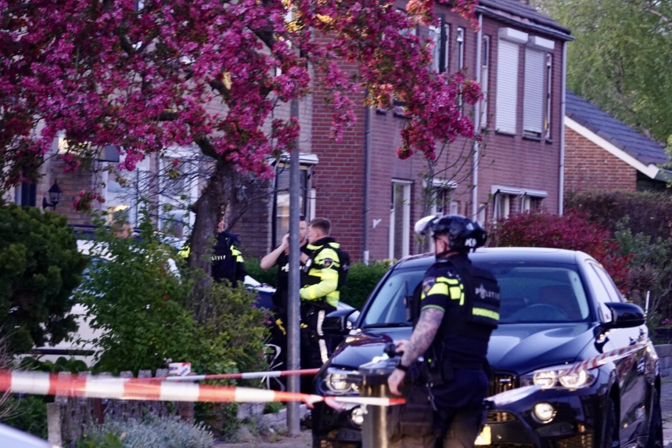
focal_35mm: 347
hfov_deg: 5.9
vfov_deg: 4.0
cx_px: 345
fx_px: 6478
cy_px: 210
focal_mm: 110.13
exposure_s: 1/10
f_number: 4
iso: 800
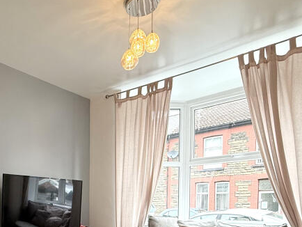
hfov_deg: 52.3
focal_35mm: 33
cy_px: 219
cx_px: 67
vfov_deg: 38.8
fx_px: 288
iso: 160
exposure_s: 1/100
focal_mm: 2.22
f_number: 2.2
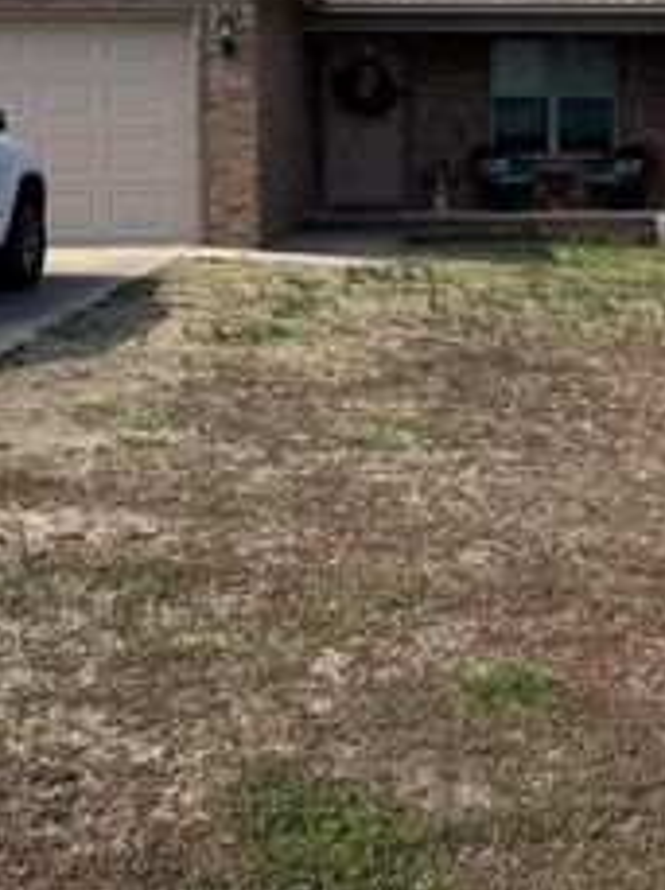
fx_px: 1798
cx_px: 653
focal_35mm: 70
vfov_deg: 27.2
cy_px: 150
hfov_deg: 20.3
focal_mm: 6.76
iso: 80
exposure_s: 1/5814
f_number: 1.78
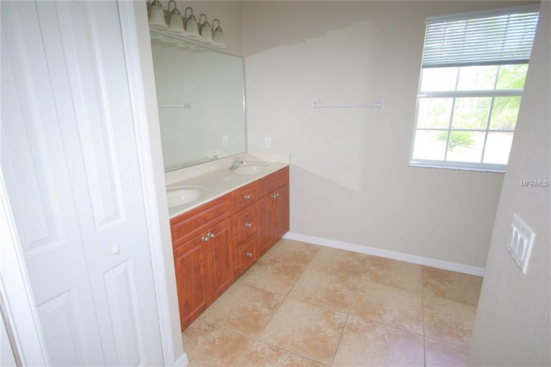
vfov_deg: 63.2
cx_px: 276
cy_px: 184
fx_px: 298
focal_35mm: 20
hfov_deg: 85.4
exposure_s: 1/20
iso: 200
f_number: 4.5
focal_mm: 13
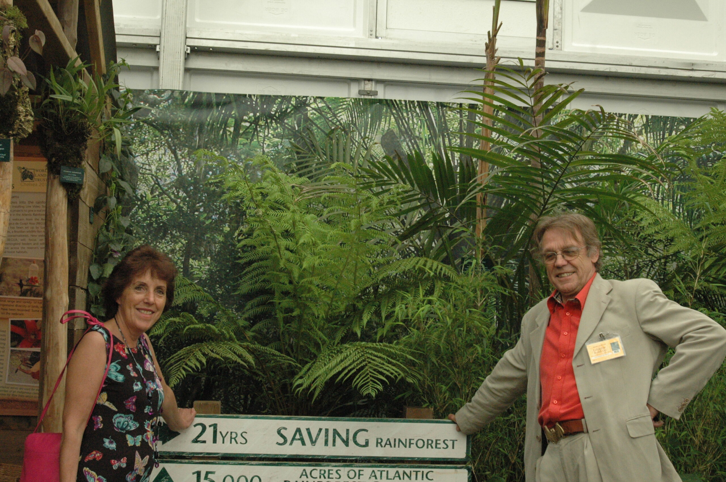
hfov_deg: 33.4
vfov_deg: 22.6
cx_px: 363
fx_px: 1209
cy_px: 241
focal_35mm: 60
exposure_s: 1/250
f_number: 8
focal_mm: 40
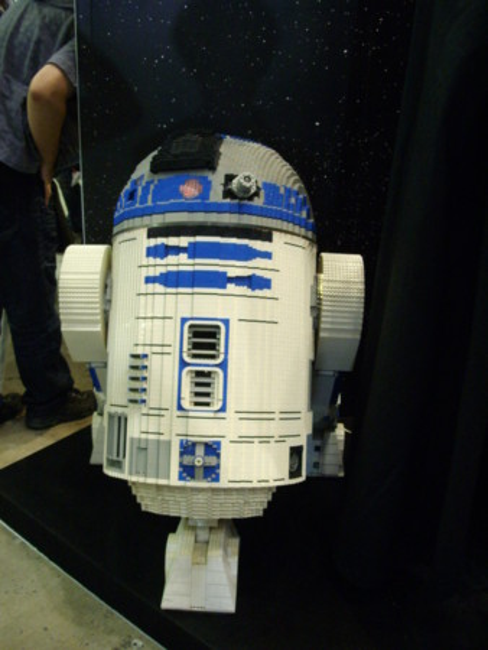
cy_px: 325
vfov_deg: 51.3
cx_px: 244
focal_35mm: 36
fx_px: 676
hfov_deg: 39.7
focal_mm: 6
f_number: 2.7
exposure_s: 1/50
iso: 320
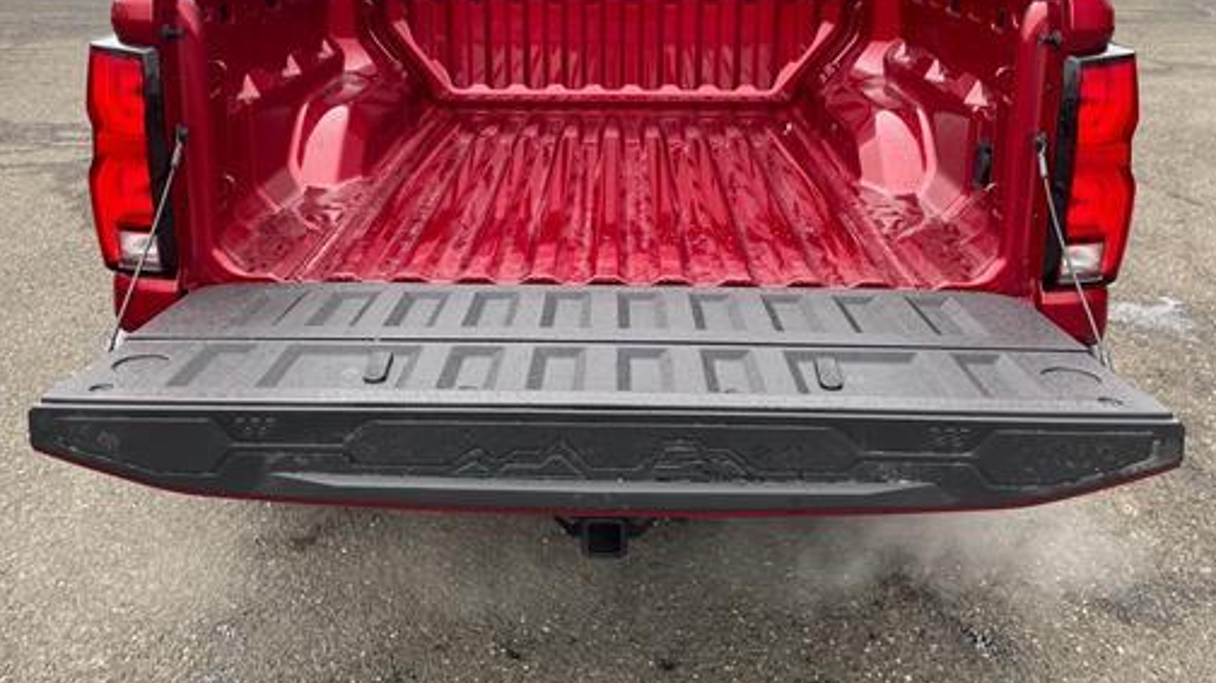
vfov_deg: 32.1
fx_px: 1160
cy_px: 159
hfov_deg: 55.3
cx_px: 574
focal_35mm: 36
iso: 40
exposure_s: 1/121
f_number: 1.6
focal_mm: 4.2
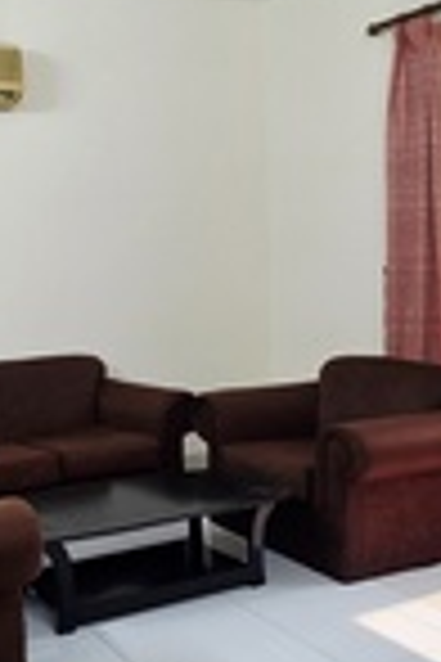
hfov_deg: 29.6
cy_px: 317
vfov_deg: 46.4
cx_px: -7
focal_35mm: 42
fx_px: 772
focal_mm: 2.2
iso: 80
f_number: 1.9
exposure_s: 1/101
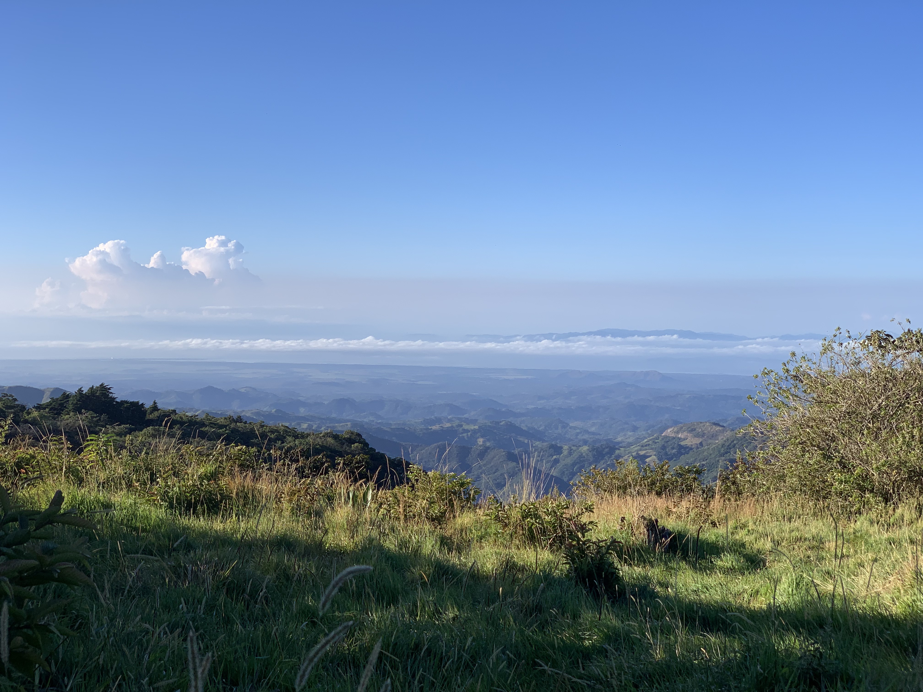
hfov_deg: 36.8
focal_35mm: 52
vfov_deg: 28.0
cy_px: 346
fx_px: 1387
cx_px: 462
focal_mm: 6
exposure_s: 1/1170
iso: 16
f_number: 2.4
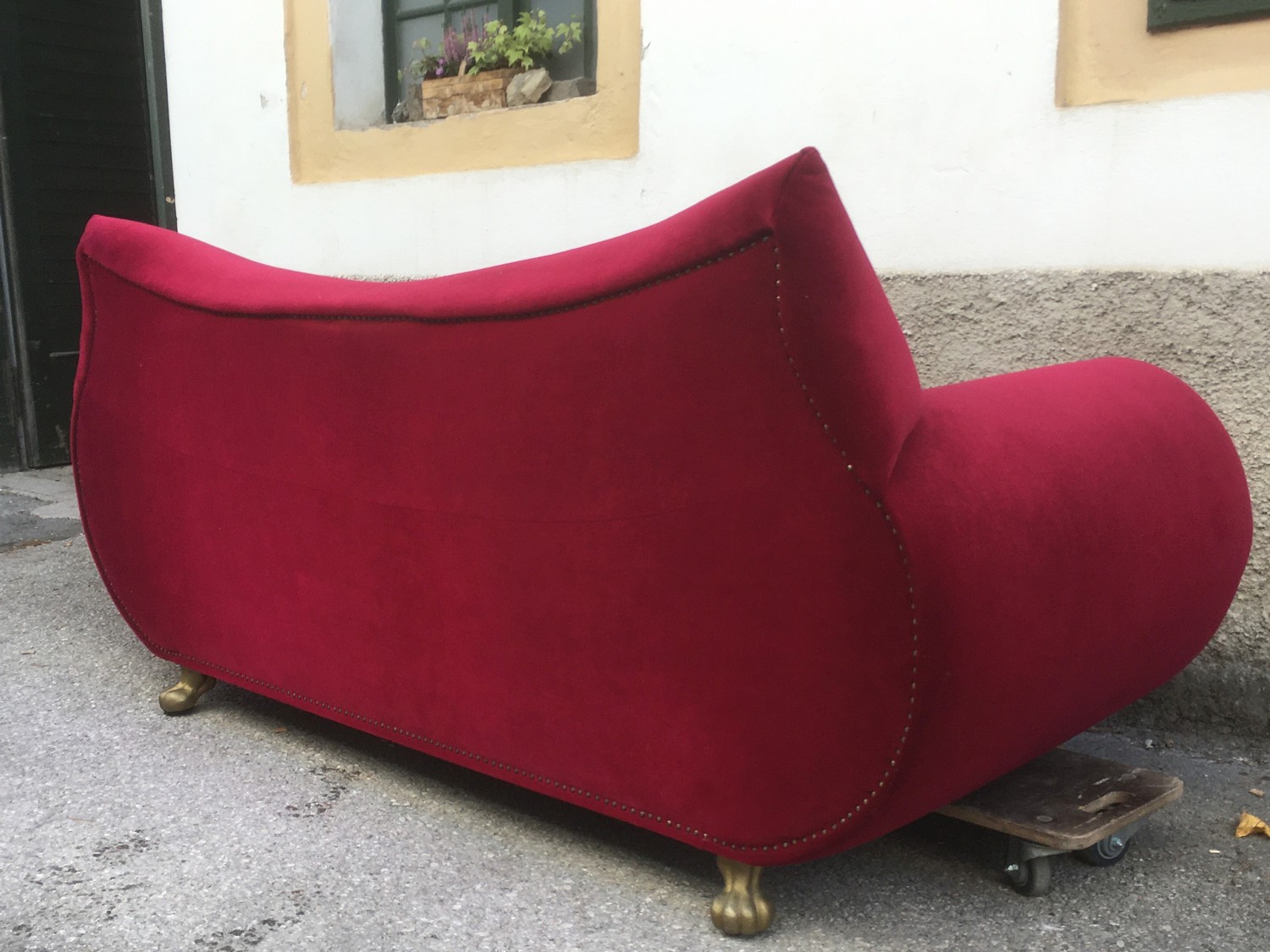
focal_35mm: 29
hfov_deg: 61.7
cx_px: 635
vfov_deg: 48.2
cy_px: 476
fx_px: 1064
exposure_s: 1/291
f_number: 2.2
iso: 25
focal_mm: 4.15
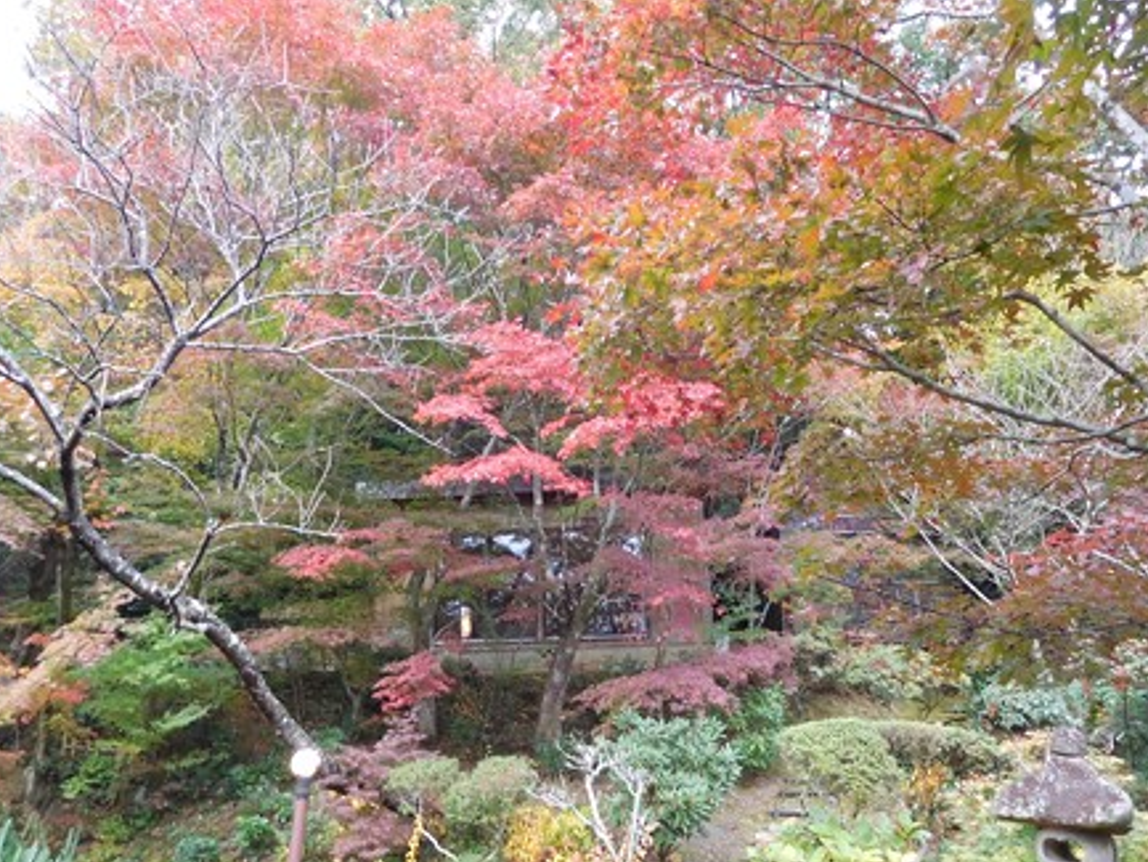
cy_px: 446
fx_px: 862
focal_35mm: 26
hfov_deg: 67.3
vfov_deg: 53.1
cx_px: 559
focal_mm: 4.5
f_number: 3.4
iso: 320
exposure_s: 1/30
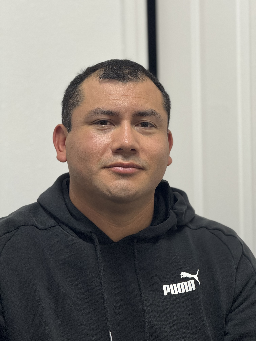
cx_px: 128
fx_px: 1183
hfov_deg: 12.3
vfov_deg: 16.4
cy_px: 170
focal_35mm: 120
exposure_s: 1/60
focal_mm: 15.66
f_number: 2.8
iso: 250
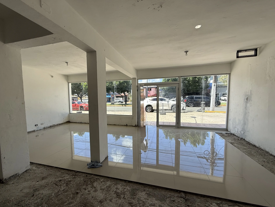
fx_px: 119
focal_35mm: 15
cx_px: 133
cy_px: 106
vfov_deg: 81.7
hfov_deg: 98.1
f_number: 2.2
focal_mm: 2.22
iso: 50
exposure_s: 1/686
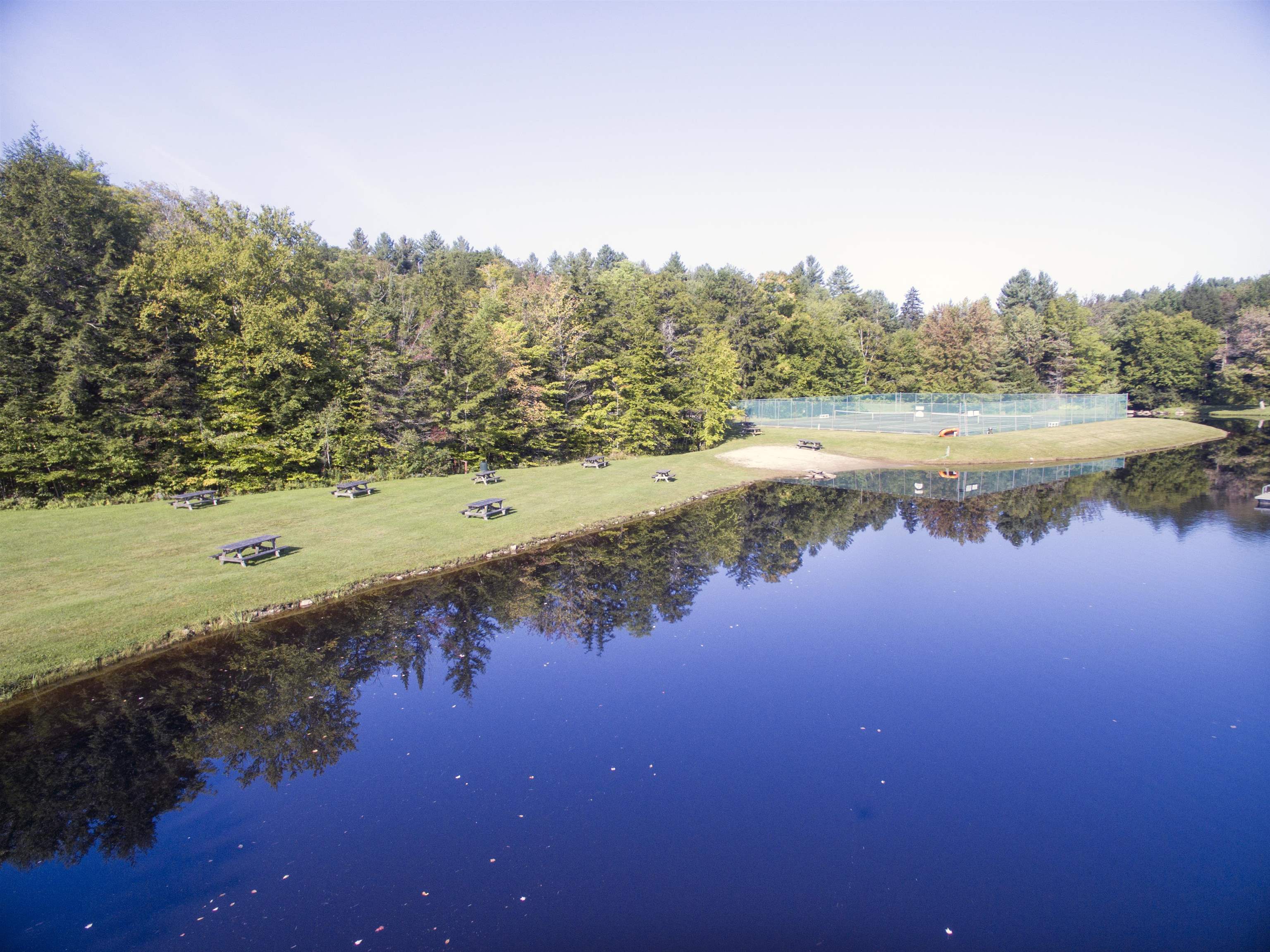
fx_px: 734
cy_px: 476
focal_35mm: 20
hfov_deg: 81.8
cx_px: 635
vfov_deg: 65.9
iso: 100
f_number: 2.8
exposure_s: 1/600
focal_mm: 3.61
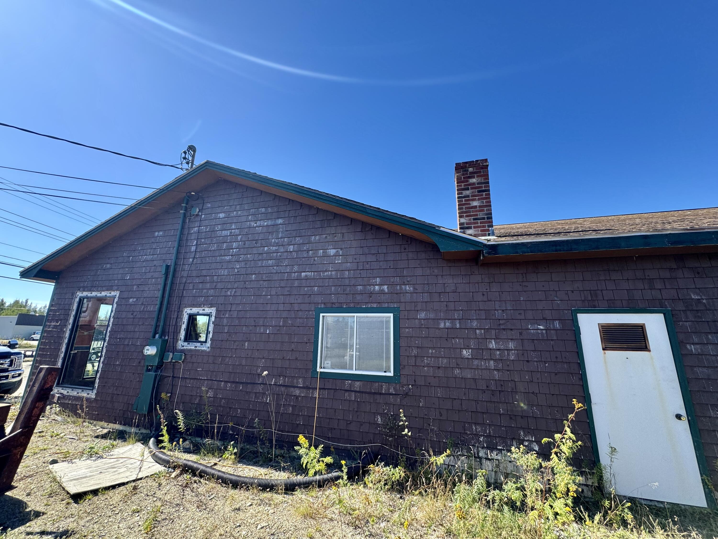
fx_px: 290
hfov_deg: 102.1
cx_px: 359
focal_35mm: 14
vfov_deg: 85.7
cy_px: 270
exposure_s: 1/384
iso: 40
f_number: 2.2
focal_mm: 2.22
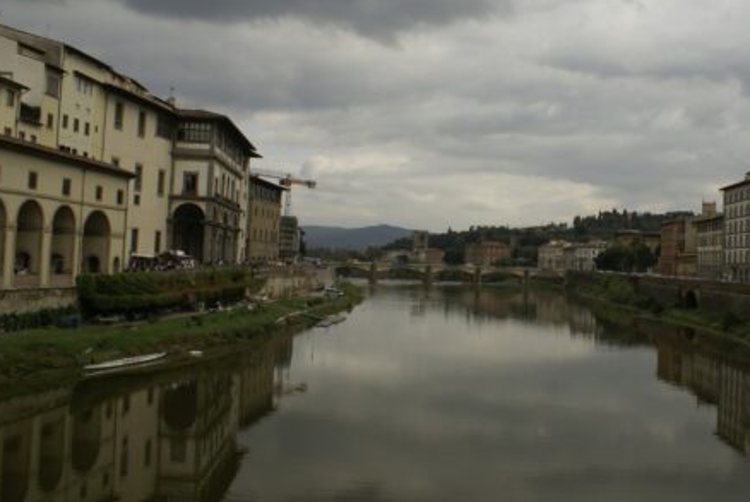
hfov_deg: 51.0
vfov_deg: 36.0
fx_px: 772
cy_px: 218
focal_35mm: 37
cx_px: 490
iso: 100
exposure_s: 1/160
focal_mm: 18
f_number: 10
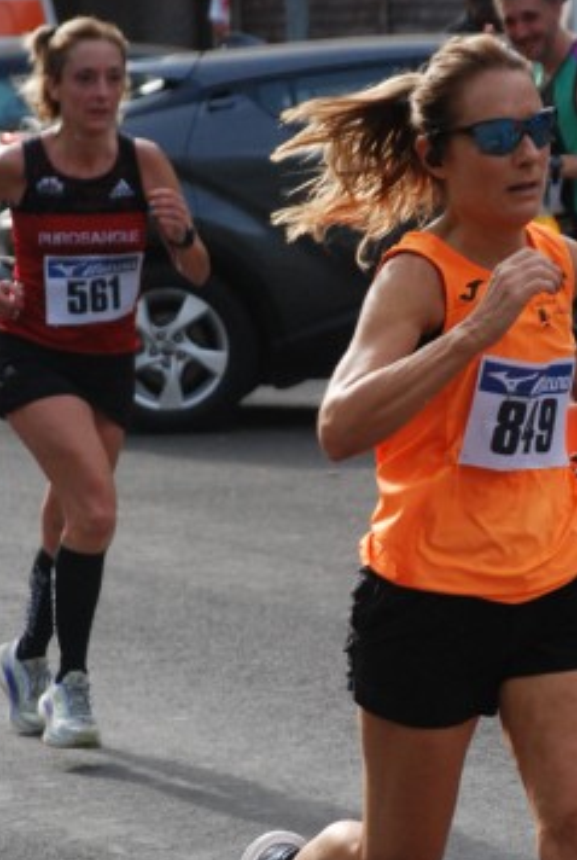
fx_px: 5140
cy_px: 556
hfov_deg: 6.4
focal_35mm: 215
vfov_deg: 9.6
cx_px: 448
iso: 1000
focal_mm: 85
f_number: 5.6
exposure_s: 1/1000
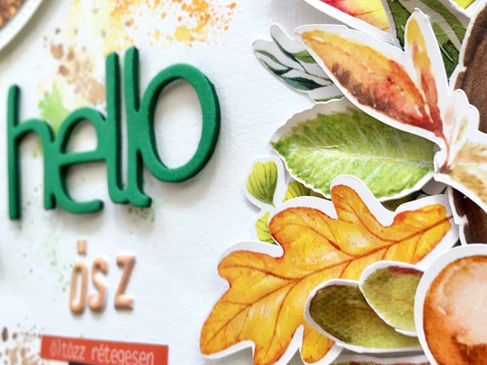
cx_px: 310
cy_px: 207
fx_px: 619
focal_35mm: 44
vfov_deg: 32.8
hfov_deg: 42.6
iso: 32
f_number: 2.2
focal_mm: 4.15
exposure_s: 1/50
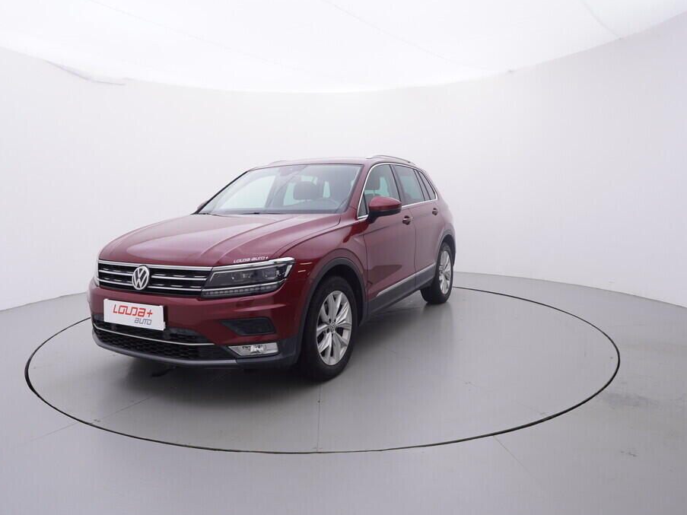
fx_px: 487
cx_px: 323
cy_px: 258
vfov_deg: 55.7
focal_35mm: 25
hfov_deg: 70.3
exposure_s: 1/80
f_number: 5
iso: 200
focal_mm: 15
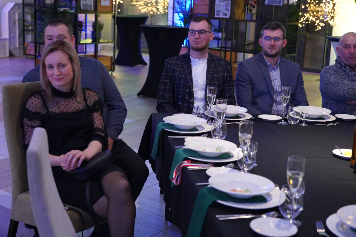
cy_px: 118
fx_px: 514
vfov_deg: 26.0
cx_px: 178
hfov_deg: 38.2
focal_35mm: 52
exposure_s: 1/80
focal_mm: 52
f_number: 4
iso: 12800
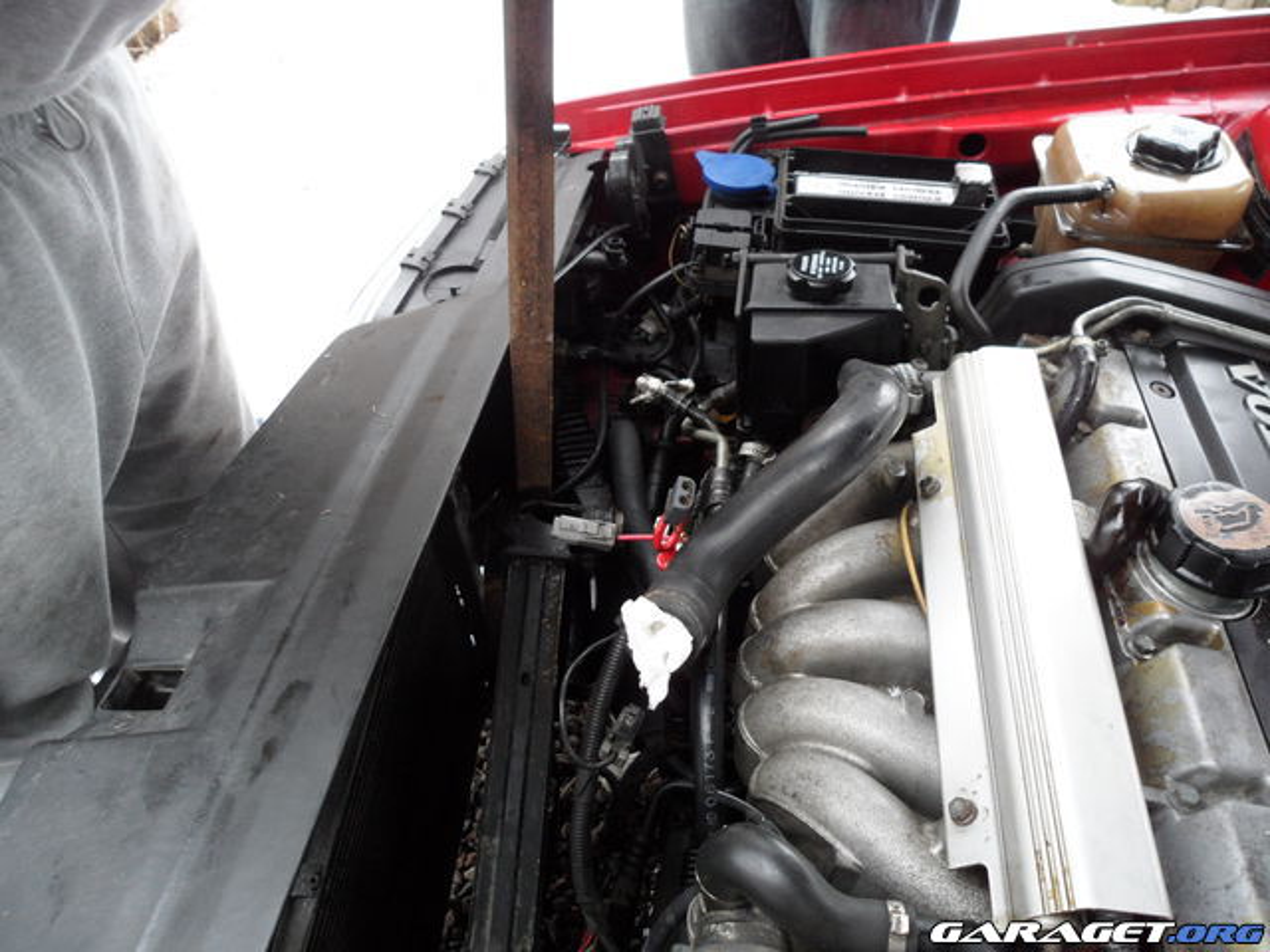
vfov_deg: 51.4
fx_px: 991
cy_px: 476
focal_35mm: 27
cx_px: 635
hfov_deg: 65.3
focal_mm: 4.9
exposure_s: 1/45
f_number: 3.5
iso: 200
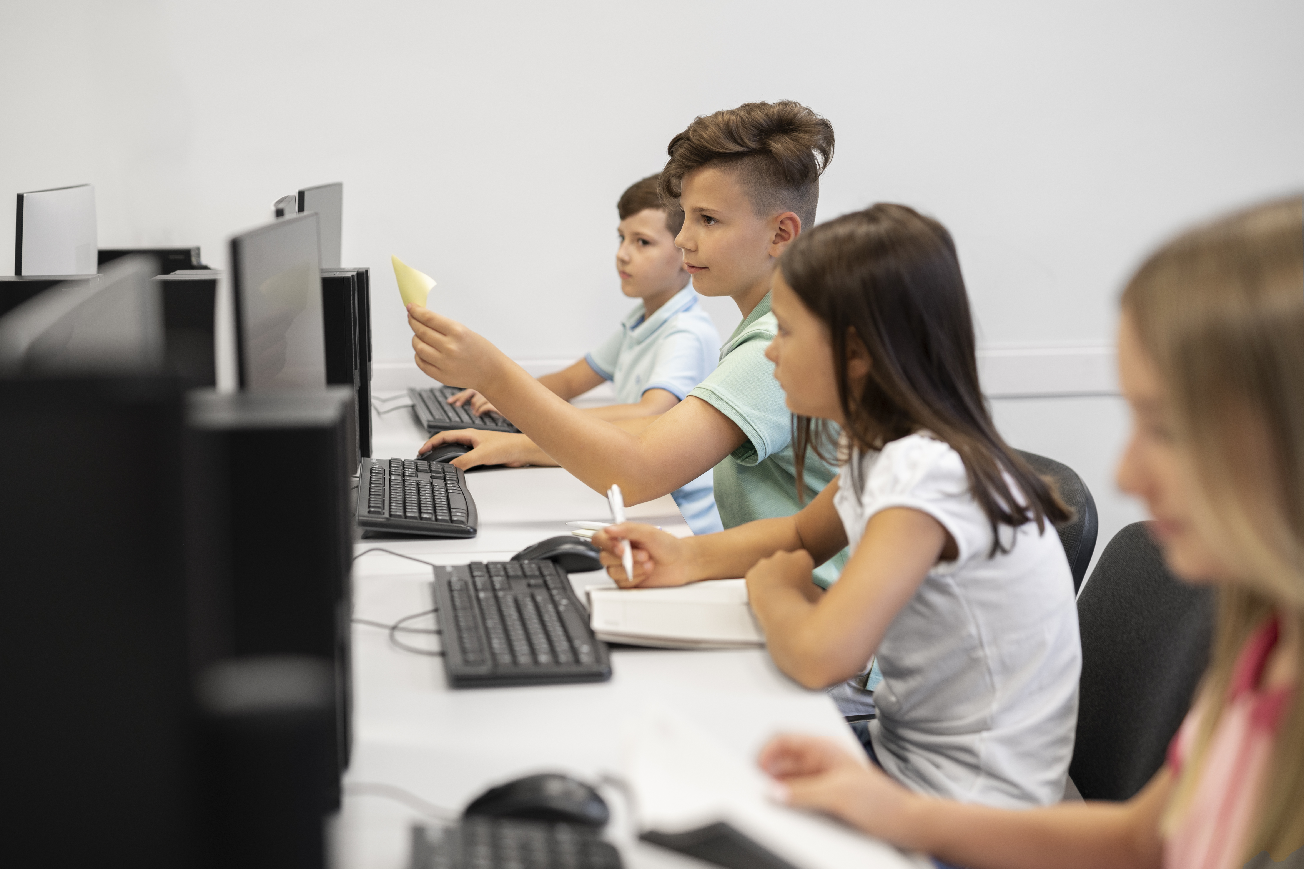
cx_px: 652
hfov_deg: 39.6
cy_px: 434
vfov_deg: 27.0
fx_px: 1811
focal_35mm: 50
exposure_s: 1/160
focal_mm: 50
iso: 400
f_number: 2.2
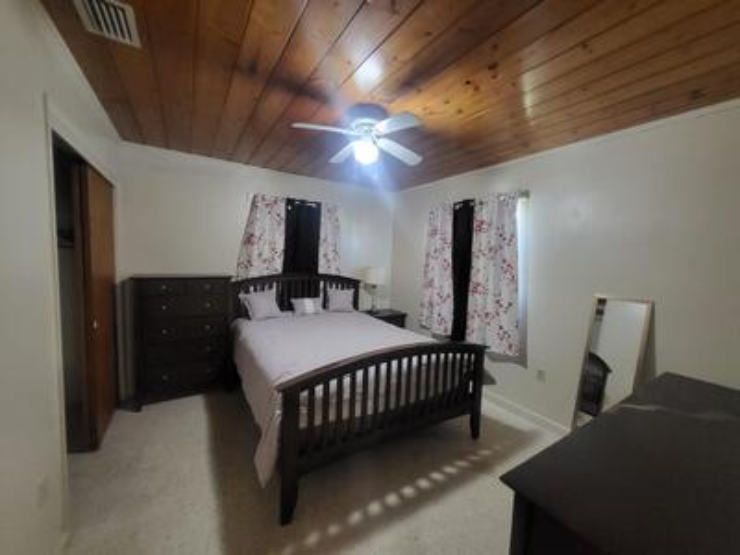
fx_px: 278
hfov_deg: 106.2
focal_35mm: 13
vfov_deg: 89.9
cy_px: 278
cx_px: 370
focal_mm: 1.74
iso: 640
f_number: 2.2
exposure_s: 1/30
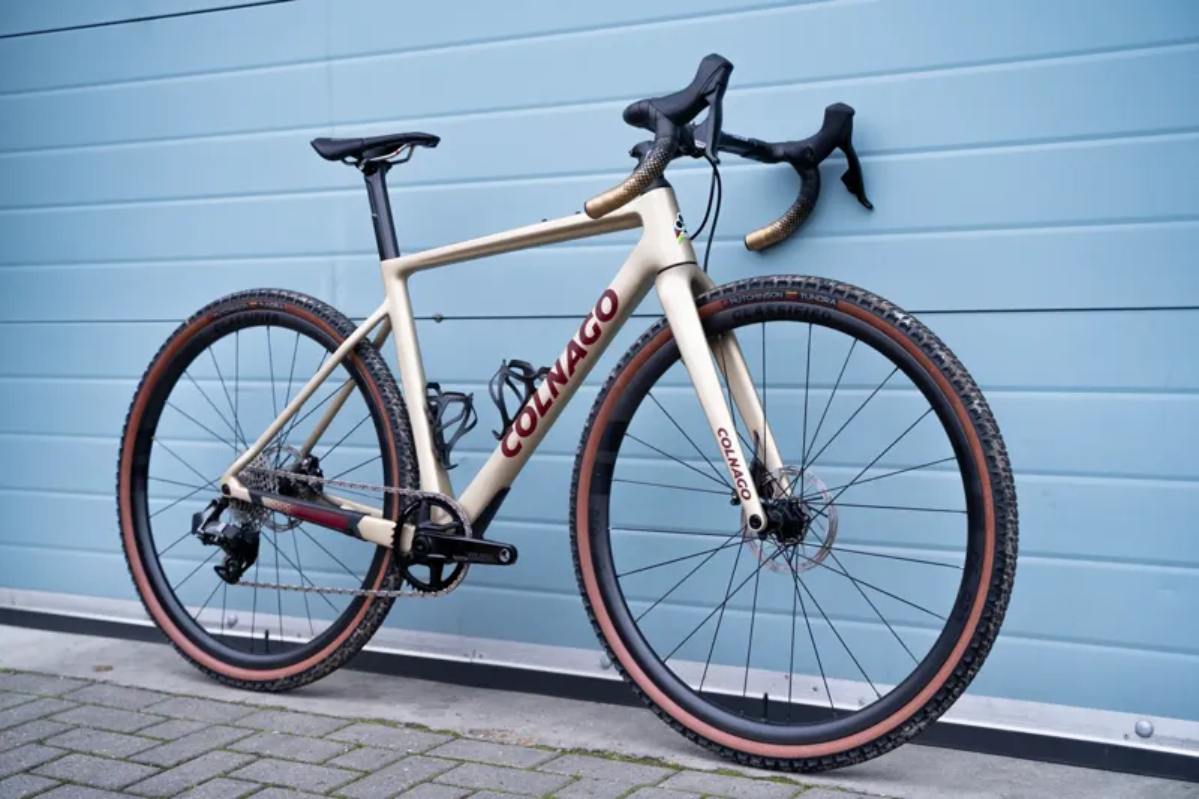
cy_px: 400
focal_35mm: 50
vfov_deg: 27.0
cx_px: 600
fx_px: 1665
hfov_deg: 39.6
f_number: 3.5
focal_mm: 50
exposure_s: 1/500
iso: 500
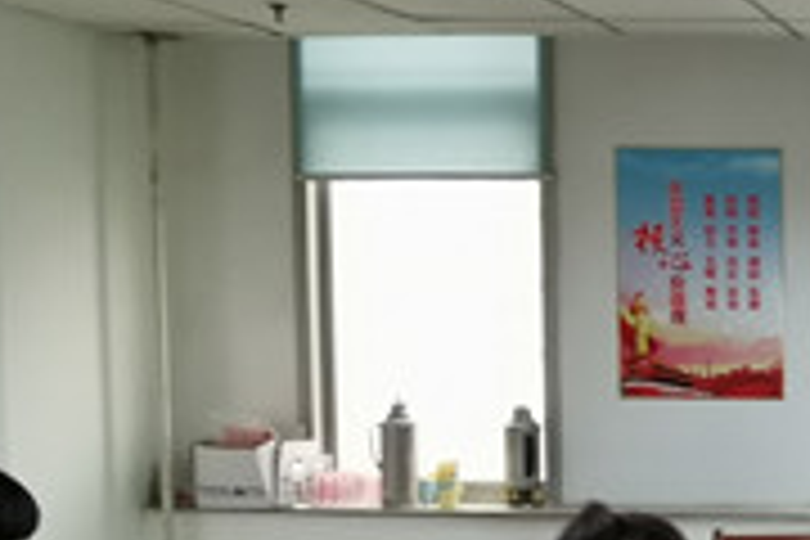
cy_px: 441
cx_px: 1192
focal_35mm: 66
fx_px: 1485
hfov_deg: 24.3
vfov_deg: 20.4
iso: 250
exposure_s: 1/33.3
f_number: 2.2
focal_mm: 2.26
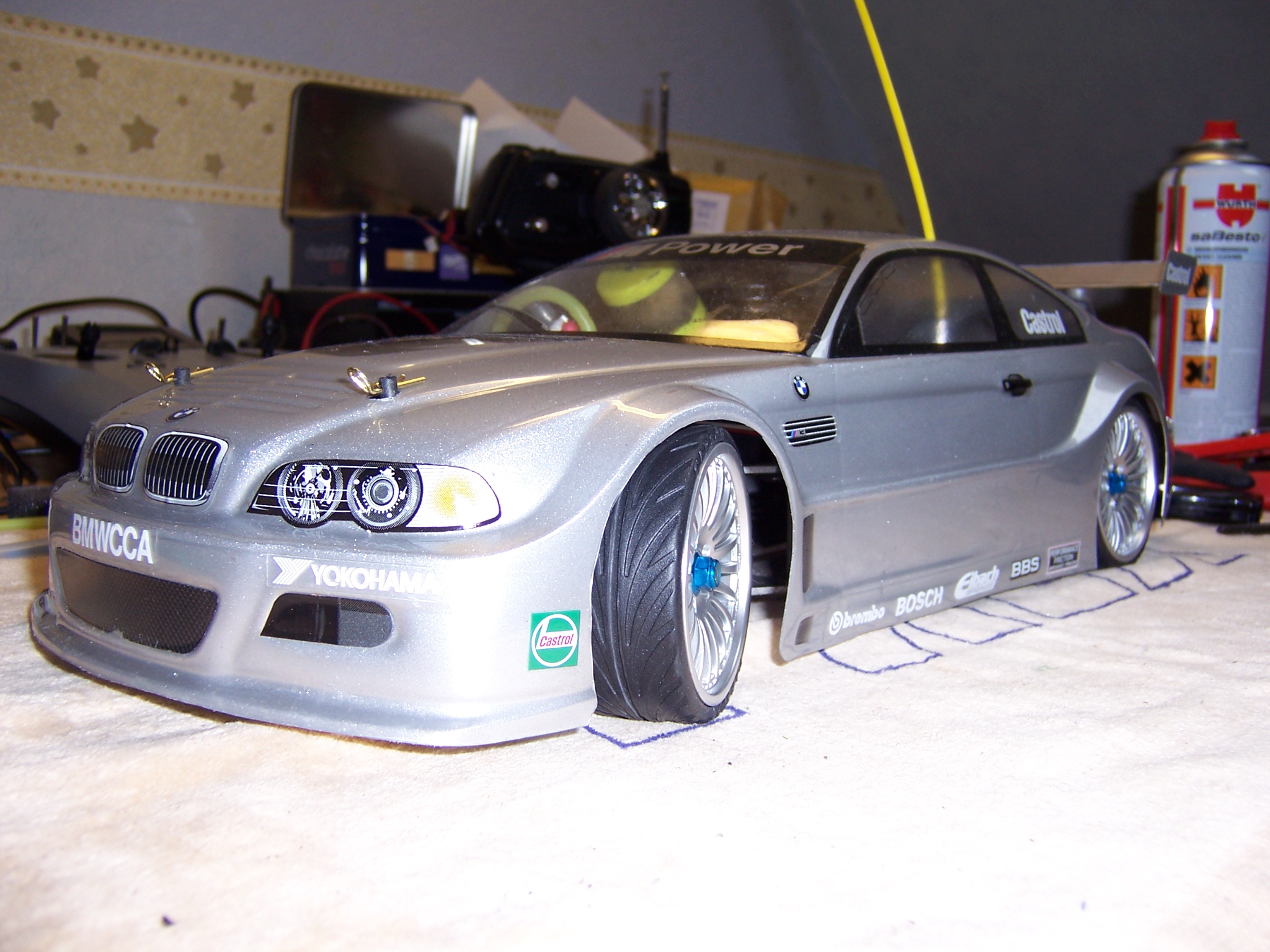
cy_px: 476
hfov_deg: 55.4
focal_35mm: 33
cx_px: 635
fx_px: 1211
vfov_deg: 42.9
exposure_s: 1/60
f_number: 2.8
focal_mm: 5.5
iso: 80
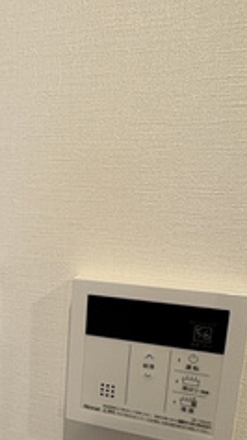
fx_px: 525
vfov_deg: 44.8
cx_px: -51
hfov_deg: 24.0
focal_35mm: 45
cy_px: 293
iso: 125
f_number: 2.2
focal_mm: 2.22
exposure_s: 1/100
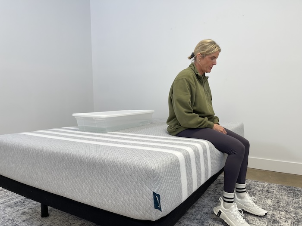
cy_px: 113
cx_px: 151
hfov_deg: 69.4
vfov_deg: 54.9
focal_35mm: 25
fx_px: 218
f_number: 1.6
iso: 40
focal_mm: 5.1
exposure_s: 1/121
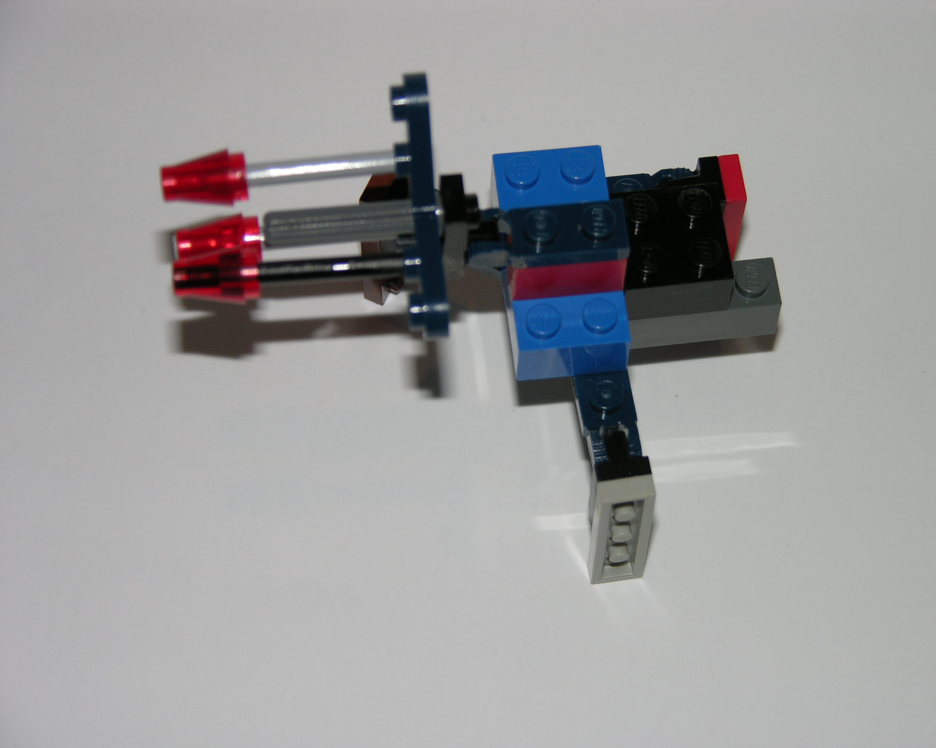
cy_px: 374
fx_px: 3186
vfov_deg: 13.4
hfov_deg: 16.7
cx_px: 499
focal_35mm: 115
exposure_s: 1/120
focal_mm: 27.3
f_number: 3.7
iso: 50
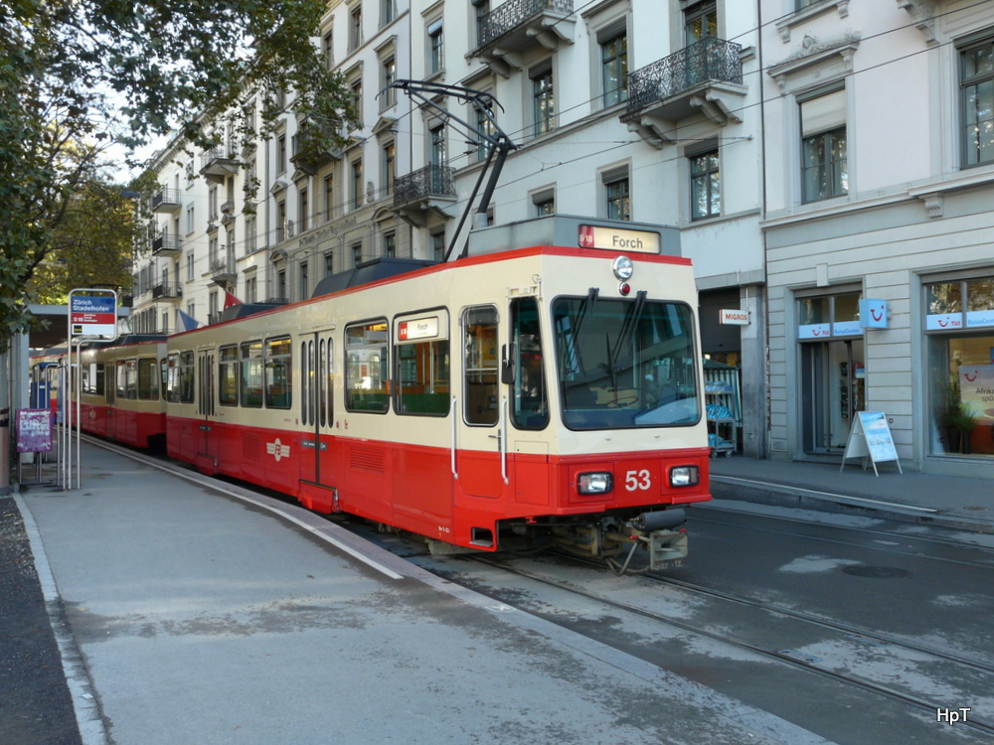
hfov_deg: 56.8
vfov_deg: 44.2
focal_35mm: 32
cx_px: 497
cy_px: 372
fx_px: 919
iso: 100
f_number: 2.8
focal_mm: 5.2
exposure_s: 1/100
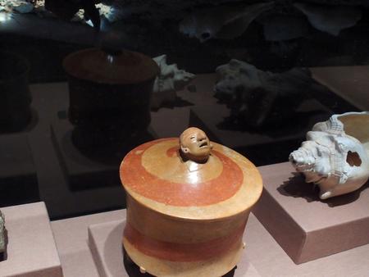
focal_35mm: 38
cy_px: 138
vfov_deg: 37.8
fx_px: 405
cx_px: 184
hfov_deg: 49.0
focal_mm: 8.1
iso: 800
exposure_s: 1/15
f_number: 2.8
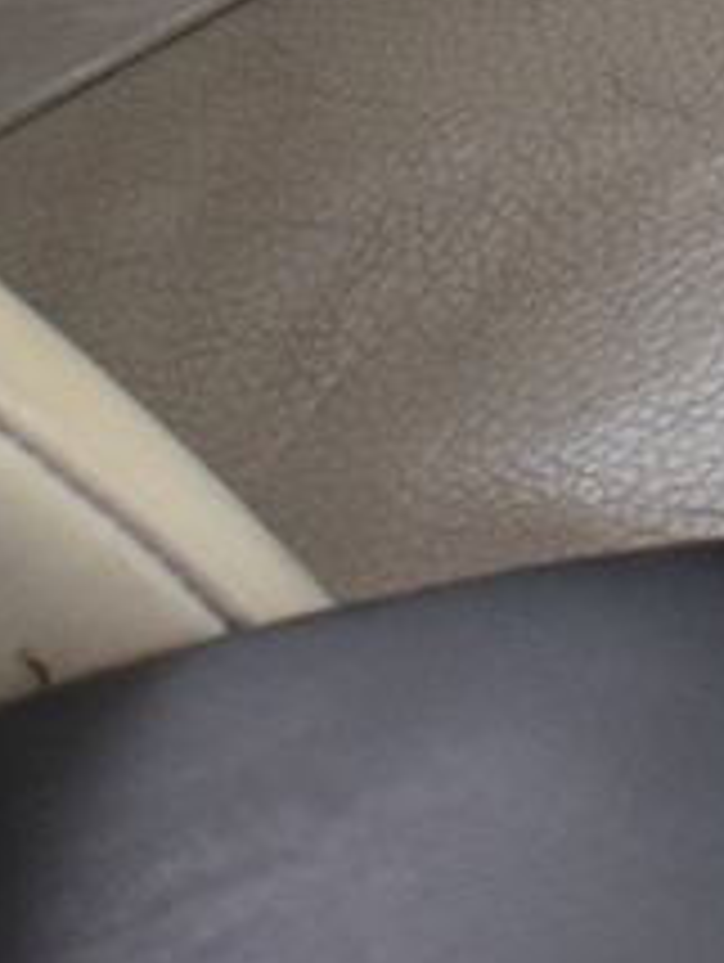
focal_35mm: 251
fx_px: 6975
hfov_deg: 5.4
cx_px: 2554
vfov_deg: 7.4
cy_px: -1386
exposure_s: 1/10
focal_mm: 23
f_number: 5.6
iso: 1250
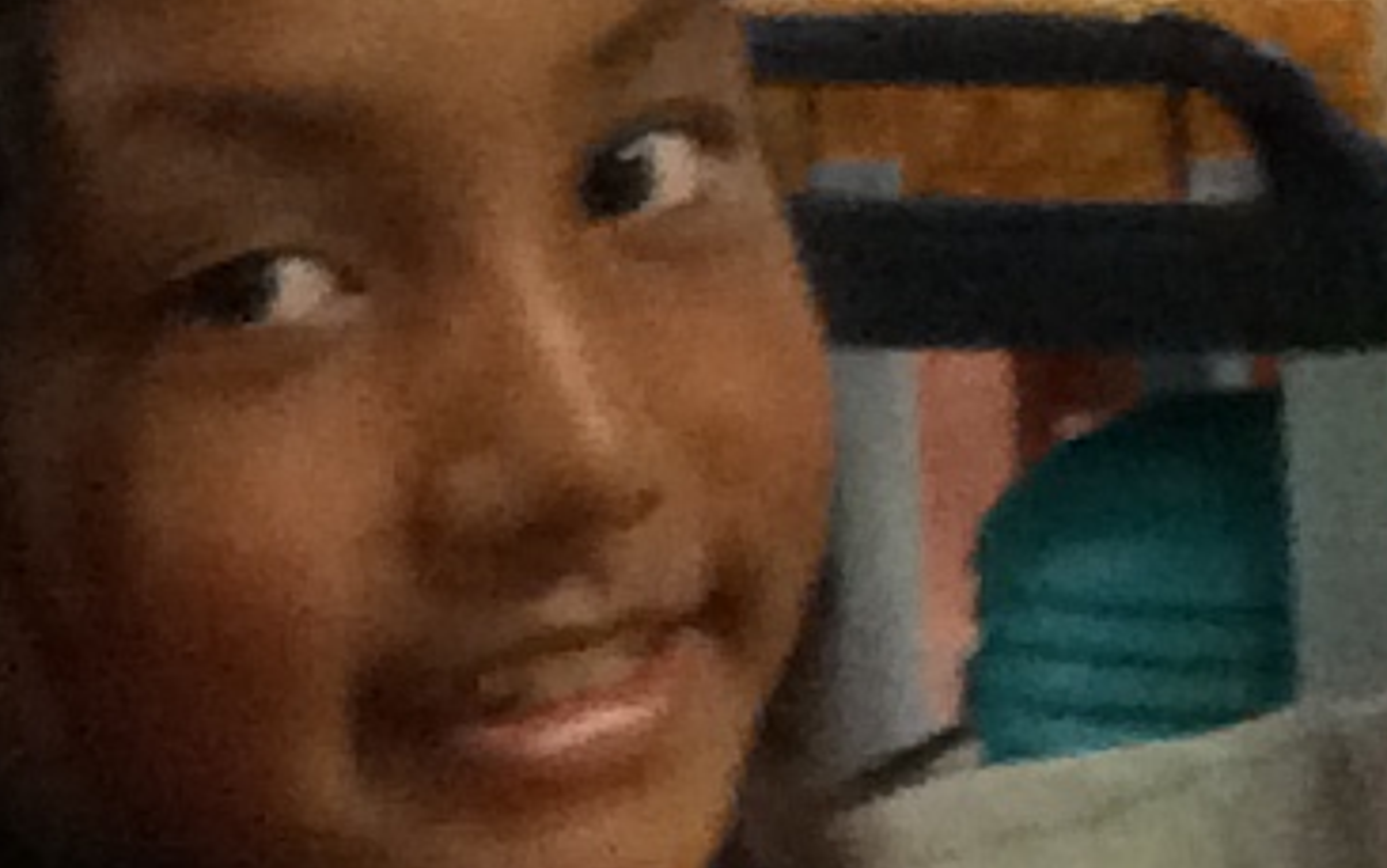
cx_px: 1558
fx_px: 9075
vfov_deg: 5.5
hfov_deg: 8.7
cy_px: 660
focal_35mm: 240
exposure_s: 1/24
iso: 250
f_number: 2.4
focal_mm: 3.3
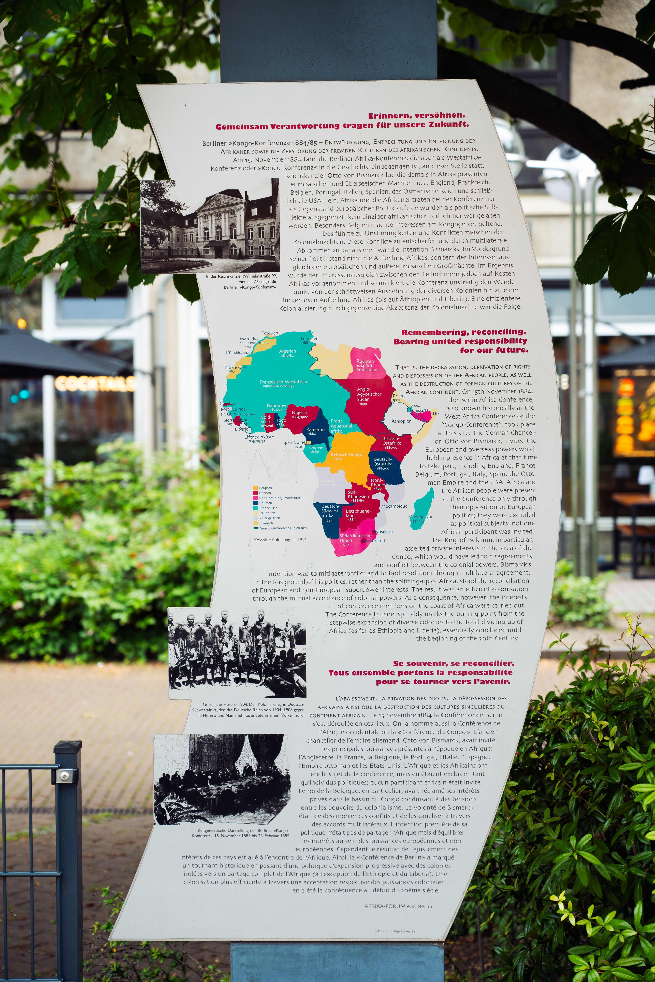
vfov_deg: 28.5
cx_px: 328
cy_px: 488
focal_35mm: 71
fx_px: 1938
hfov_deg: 19.2
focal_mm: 70
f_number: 4
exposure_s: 1/160
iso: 400
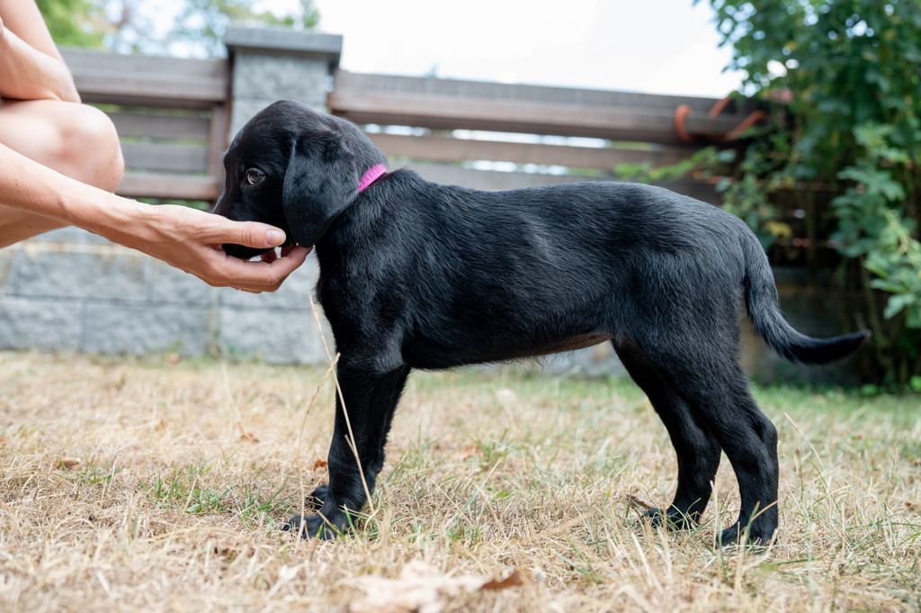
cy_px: 306
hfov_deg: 54.5
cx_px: 460
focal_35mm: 35
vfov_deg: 37.8
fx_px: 895
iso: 250
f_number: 4
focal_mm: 35
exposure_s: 1/400
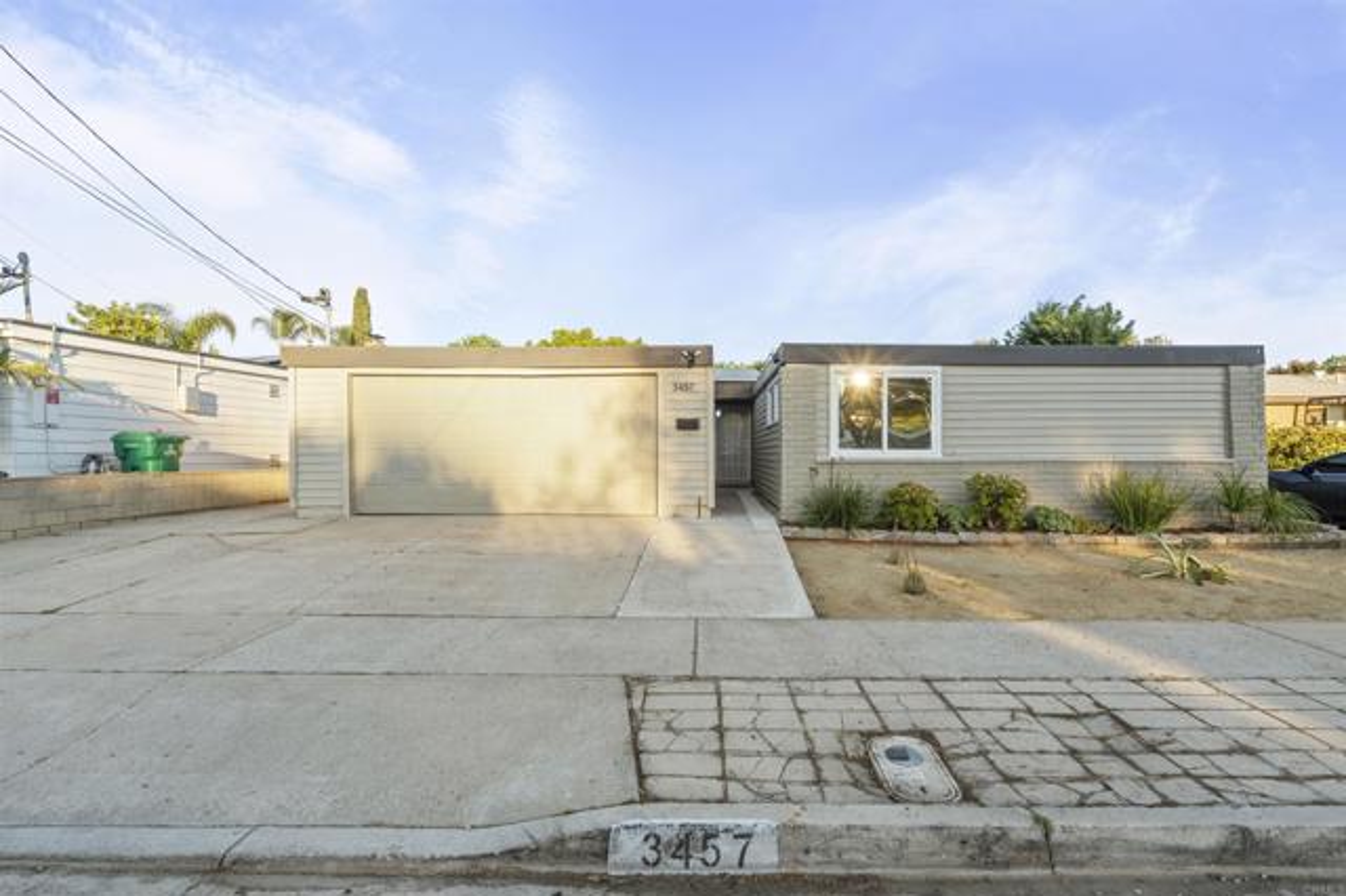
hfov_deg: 96.8
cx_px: 673
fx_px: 598
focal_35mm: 16
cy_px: 448
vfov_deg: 73.7
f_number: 9
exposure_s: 1/80
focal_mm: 16
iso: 250
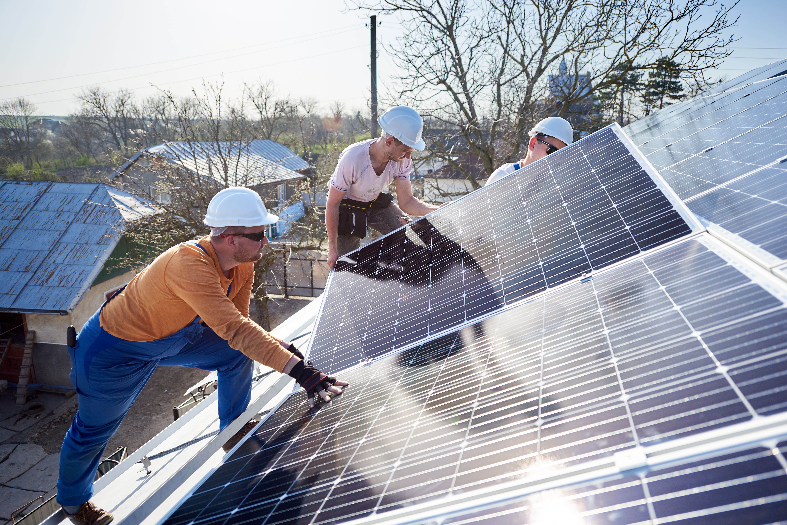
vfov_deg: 55.2
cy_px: 262
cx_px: 394
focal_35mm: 23
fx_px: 503
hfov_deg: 76.1
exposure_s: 1/2000
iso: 100
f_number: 2.8
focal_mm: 23
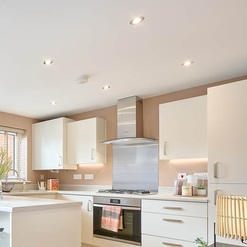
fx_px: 234
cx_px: -40
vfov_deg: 53.7
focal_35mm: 29
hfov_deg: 41.0
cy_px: 177
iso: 100
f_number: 10
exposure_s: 1/13
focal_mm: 14
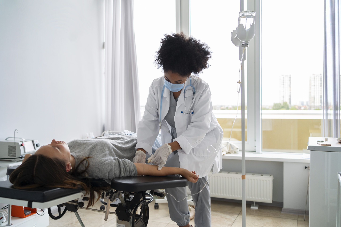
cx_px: 170
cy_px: 114
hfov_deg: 54.4
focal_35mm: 35
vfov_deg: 37.9
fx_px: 332
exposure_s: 1/200
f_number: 3.2
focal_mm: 35
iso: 640
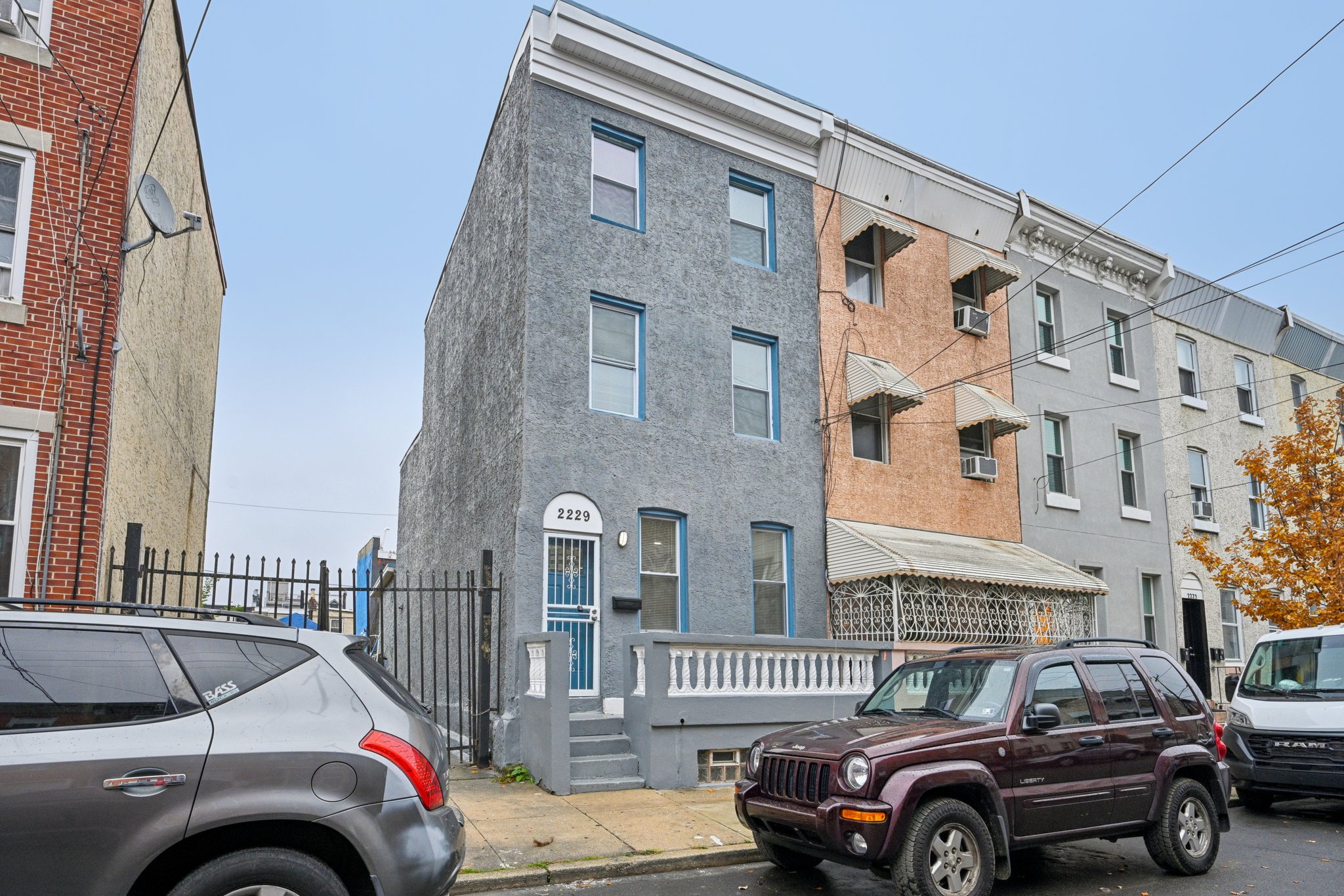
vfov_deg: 67.4
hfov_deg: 90.0
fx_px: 672
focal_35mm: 18
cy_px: 448
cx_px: 672
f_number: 8
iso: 800
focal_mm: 18
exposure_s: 1/640
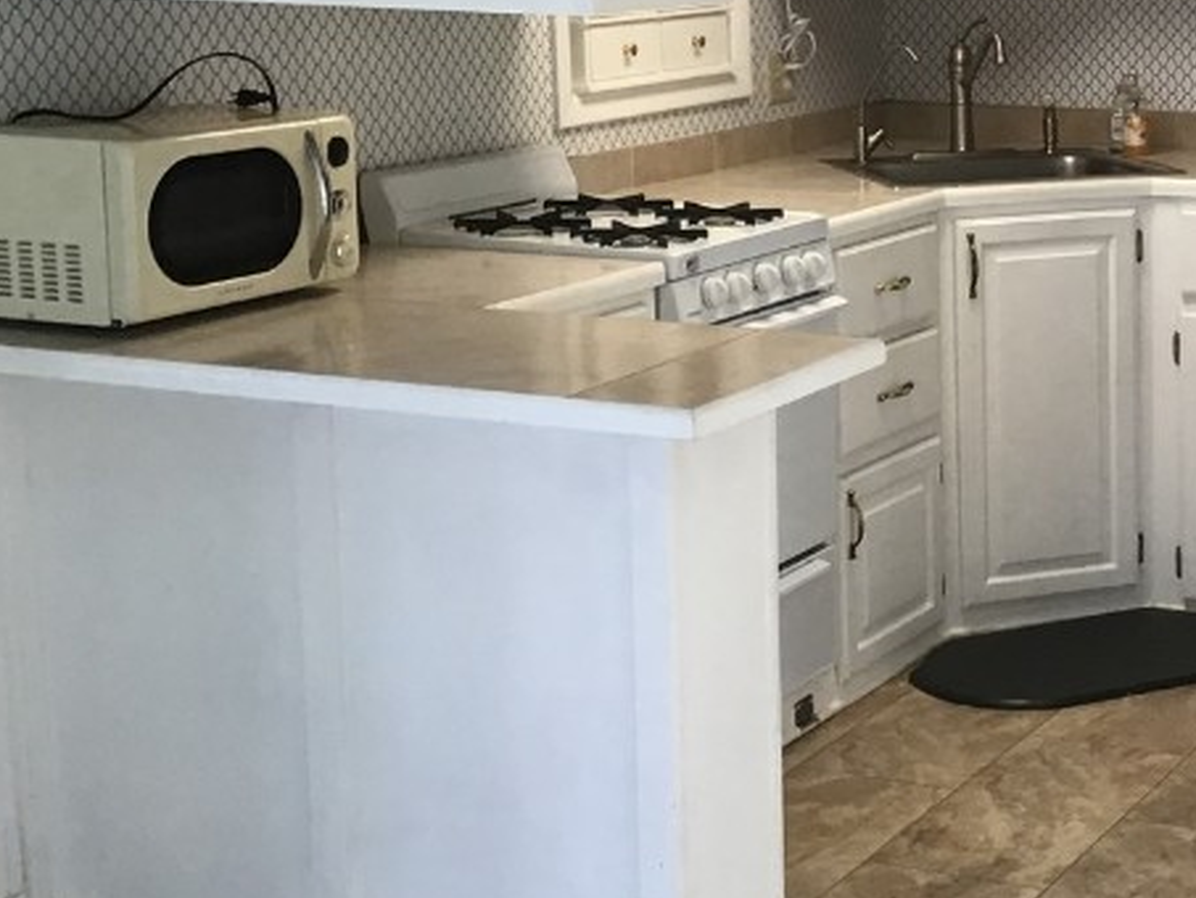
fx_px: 2419
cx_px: 1085
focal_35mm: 70
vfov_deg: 20.8
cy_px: 214
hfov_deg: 26.8
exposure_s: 1/30
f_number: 2.4
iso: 25
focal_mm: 3.3
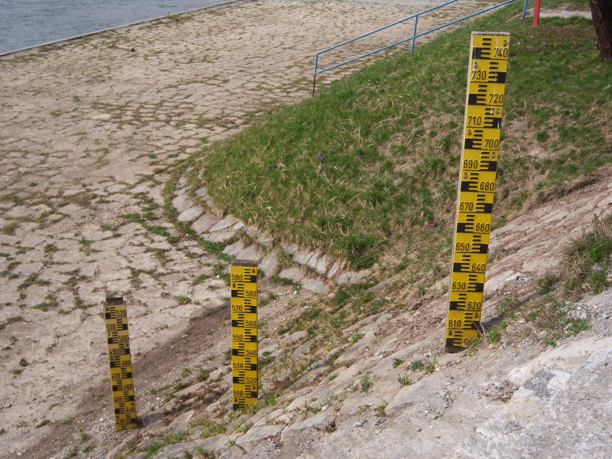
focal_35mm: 47
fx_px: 831
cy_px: 223
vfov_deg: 30.9
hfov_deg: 40.4
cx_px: 289
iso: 80
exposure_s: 1/320
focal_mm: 8.9
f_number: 5.6
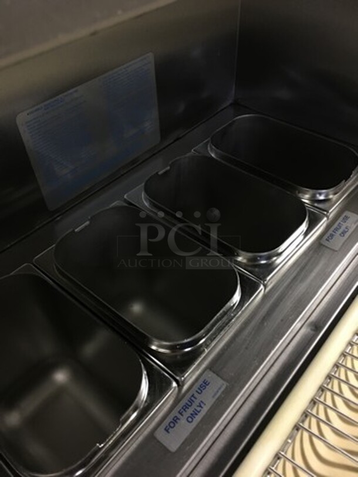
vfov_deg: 61.7
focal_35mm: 29
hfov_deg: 48.2
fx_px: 400
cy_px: 238
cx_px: 179
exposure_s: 1/4
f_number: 2.2
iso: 160
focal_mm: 4.15
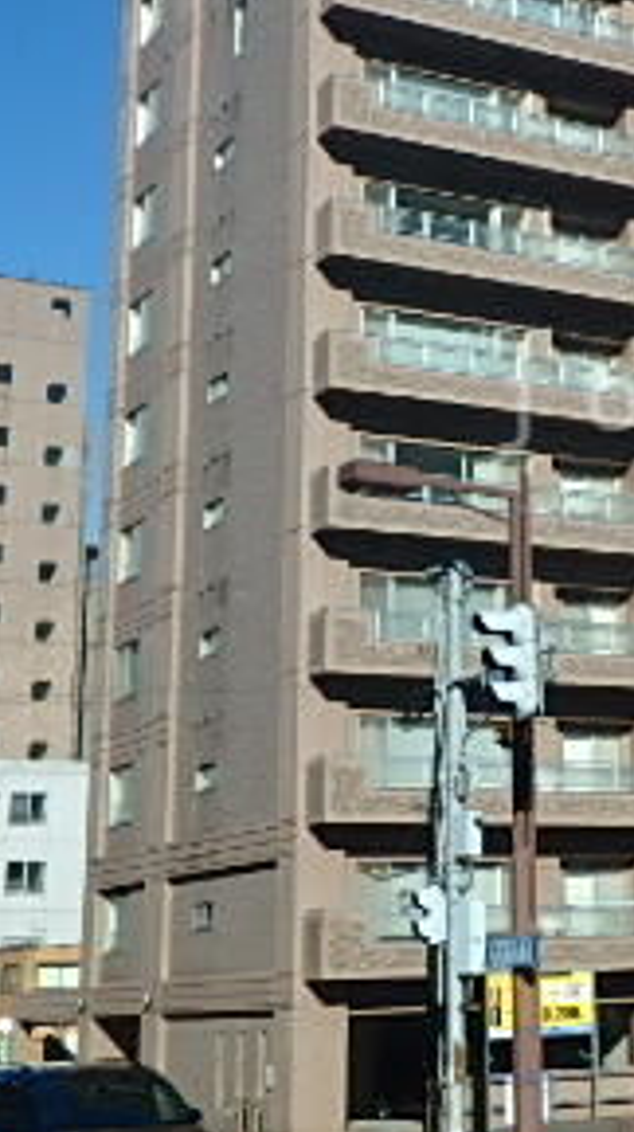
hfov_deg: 16.5
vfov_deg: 30.0
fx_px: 2098
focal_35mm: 70
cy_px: 403
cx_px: 767
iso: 125
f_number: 4.6
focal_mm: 5.2
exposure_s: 1/800
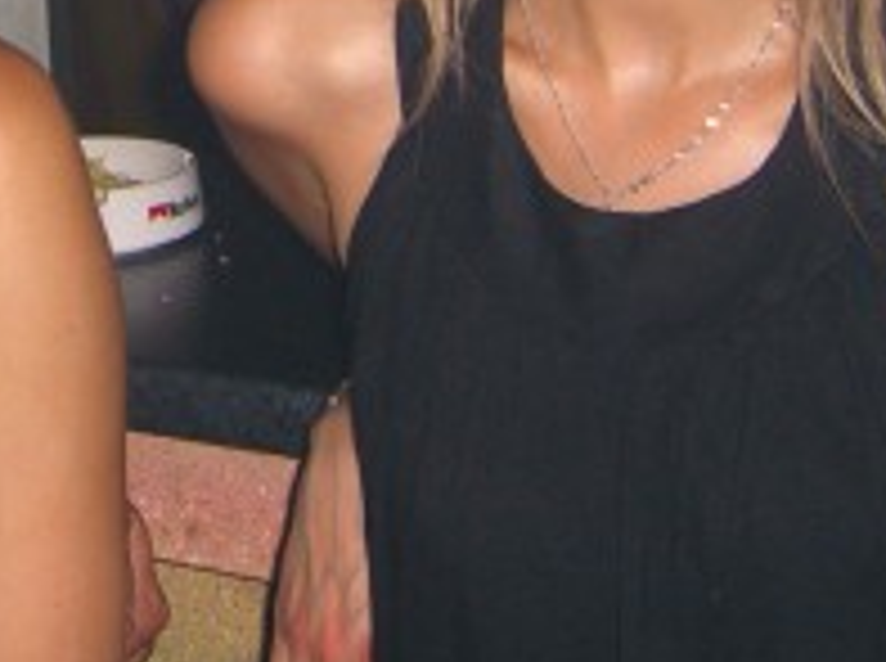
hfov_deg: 16.6
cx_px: -36
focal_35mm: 116
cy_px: -252
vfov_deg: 12.3
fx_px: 2964
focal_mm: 7.9
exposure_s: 1/60
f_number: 2.8
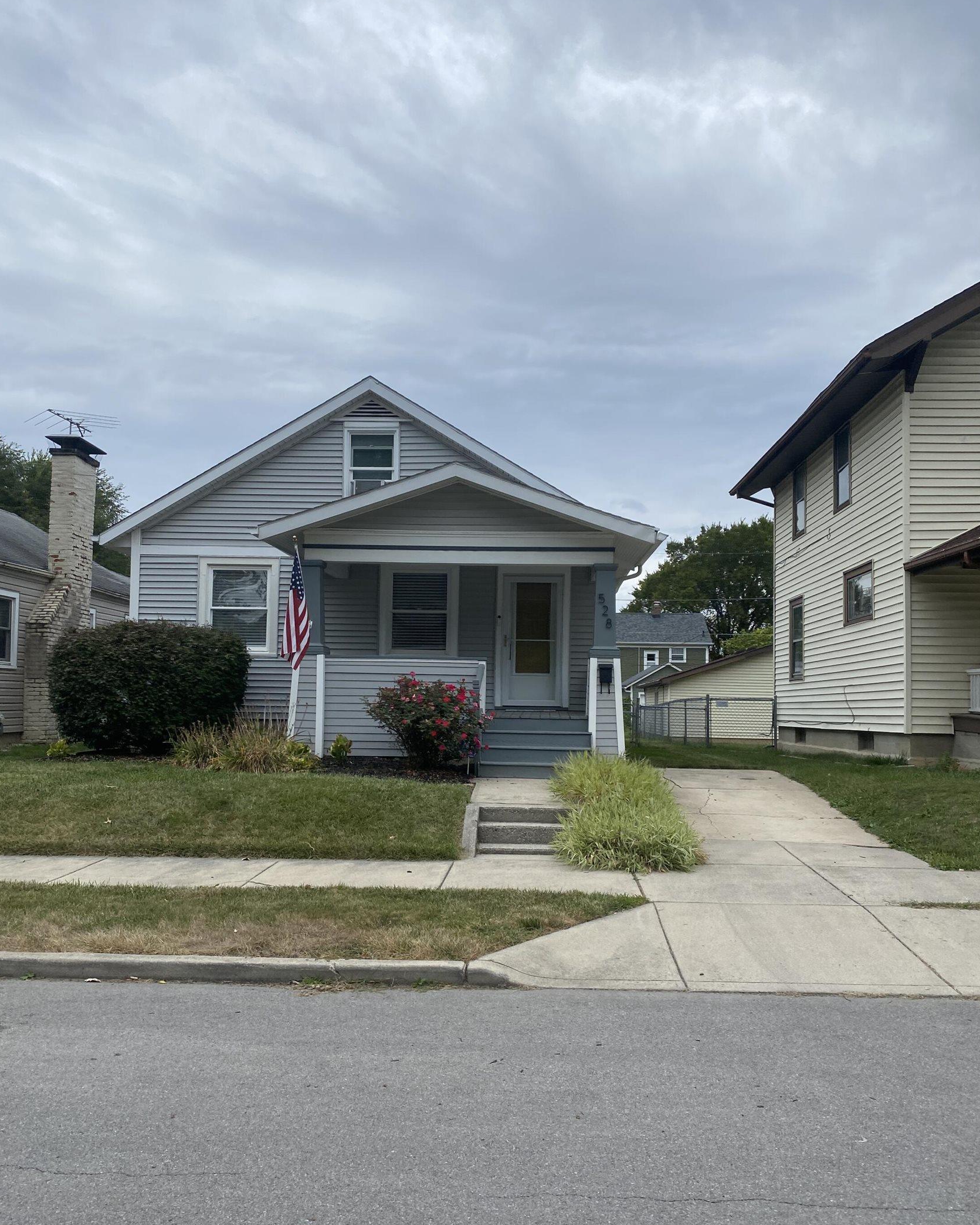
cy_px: 651
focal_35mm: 28
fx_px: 1015
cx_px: 476
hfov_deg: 51.5
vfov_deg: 62.1
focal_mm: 4.25
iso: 32
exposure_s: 1/1206
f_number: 1.8
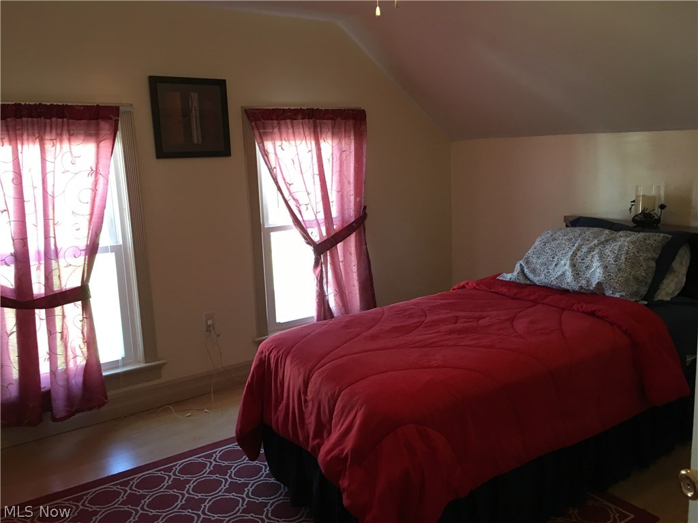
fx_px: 585
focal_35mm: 29
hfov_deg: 61.7
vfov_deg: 48.2
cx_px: 349
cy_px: 262
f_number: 2.2
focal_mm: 4.15
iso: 80
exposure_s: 1/30
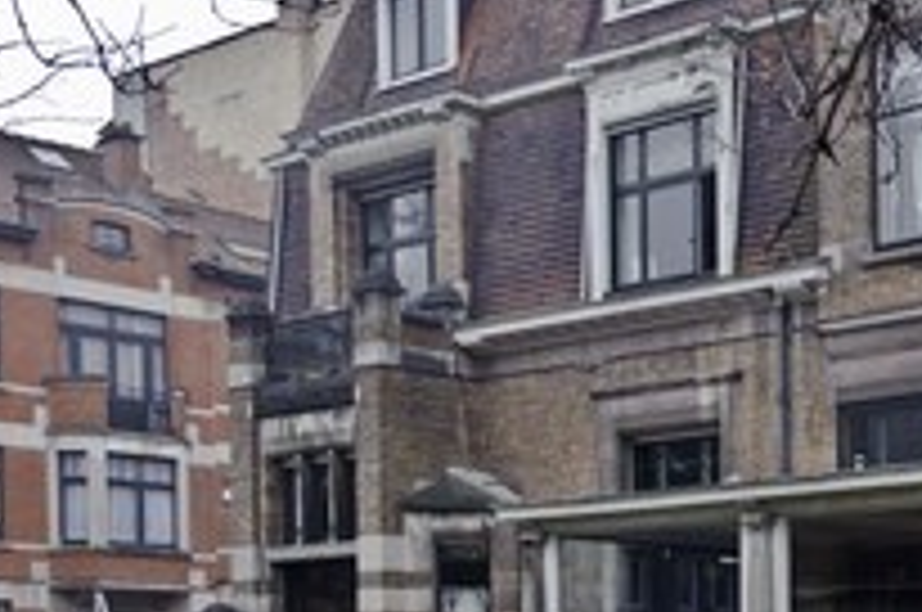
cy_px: 495
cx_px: 1057
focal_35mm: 68
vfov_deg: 19.7
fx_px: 1739
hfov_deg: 26.9
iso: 400
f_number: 4
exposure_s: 1/50
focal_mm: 24
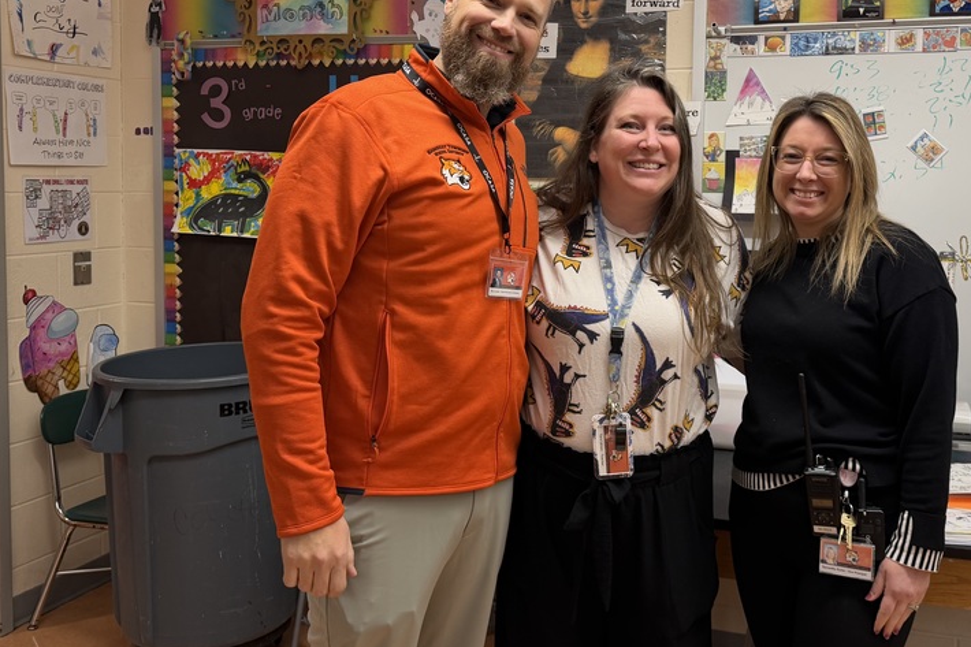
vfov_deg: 36.6
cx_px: 602
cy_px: 238
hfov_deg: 52.6
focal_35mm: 36
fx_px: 971
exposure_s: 1/60
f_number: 1.78
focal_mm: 6.76
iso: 100
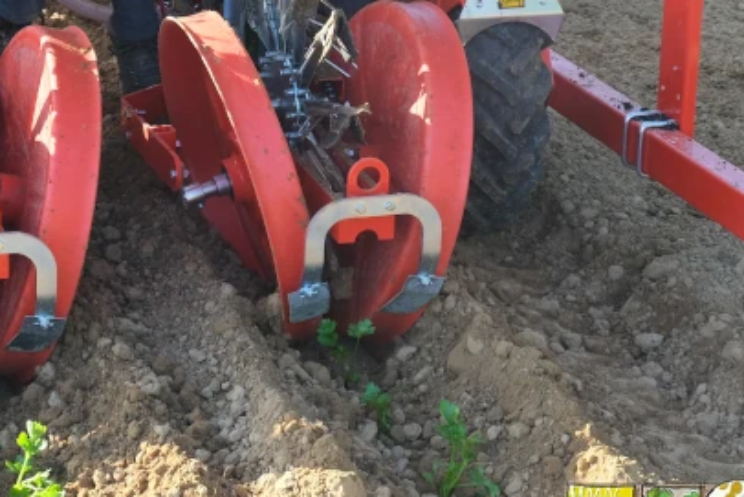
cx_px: 191
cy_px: 14
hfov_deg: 19.1
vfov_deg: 12.8
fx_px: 2191
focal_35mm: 106
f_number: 5
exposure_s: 1/160
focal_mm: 28.9
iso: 320
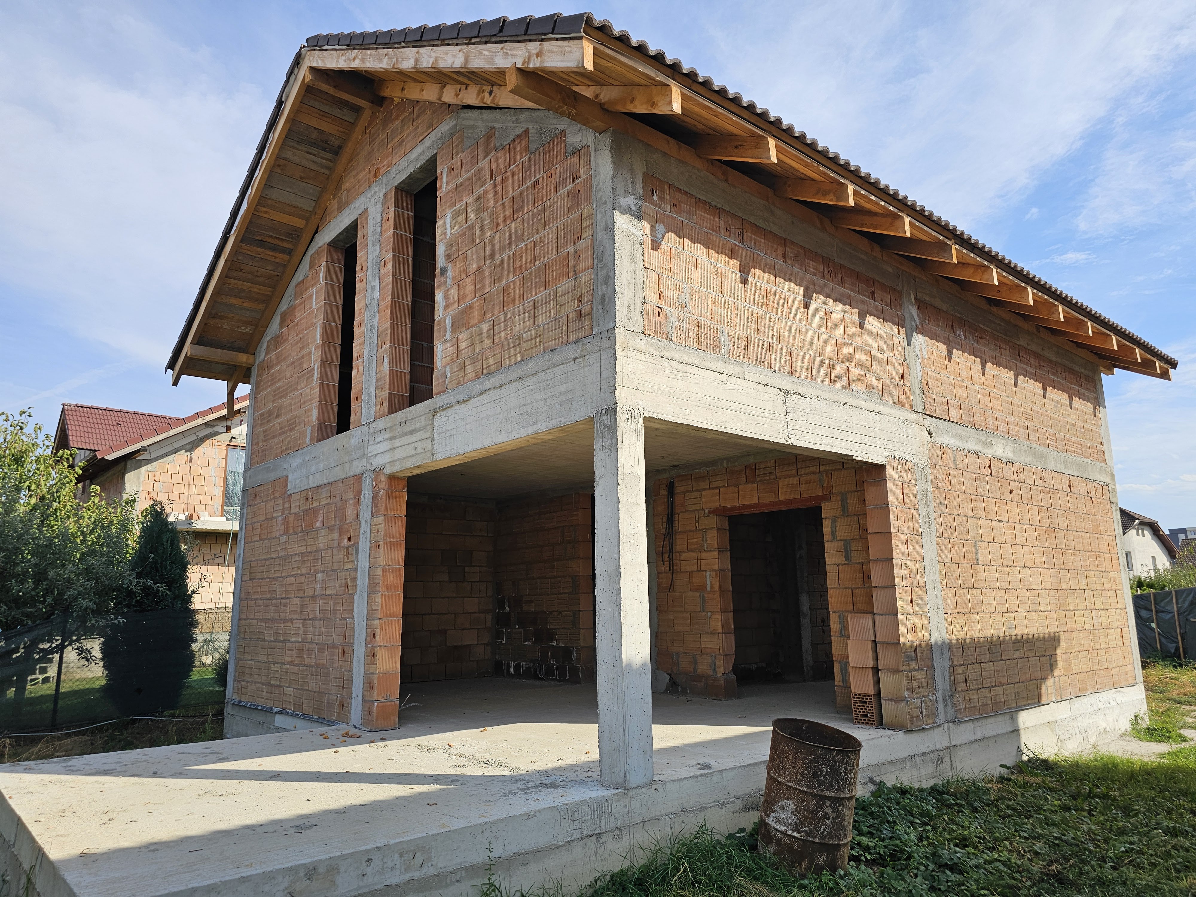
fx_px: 795
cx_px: 598
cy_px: 448
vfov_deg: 58.9
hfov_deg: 73.9
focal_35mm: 23
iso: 40
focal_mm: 6.3
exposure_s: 1/2000
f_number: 1.7
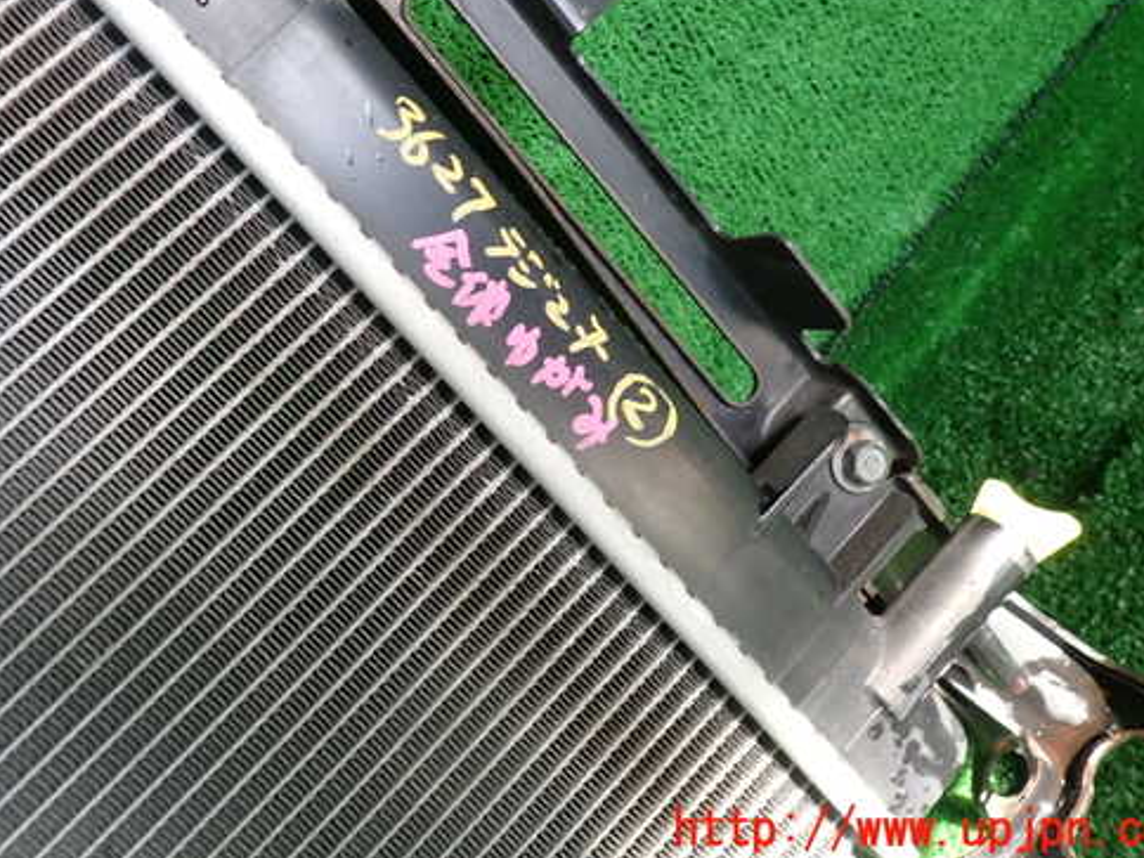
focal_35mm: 31
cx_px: 499
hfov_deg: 58.2
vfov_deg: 45.1
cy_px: 329
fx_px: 1024
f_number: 2.8
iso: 100
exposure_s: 1/80
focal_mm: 4.5
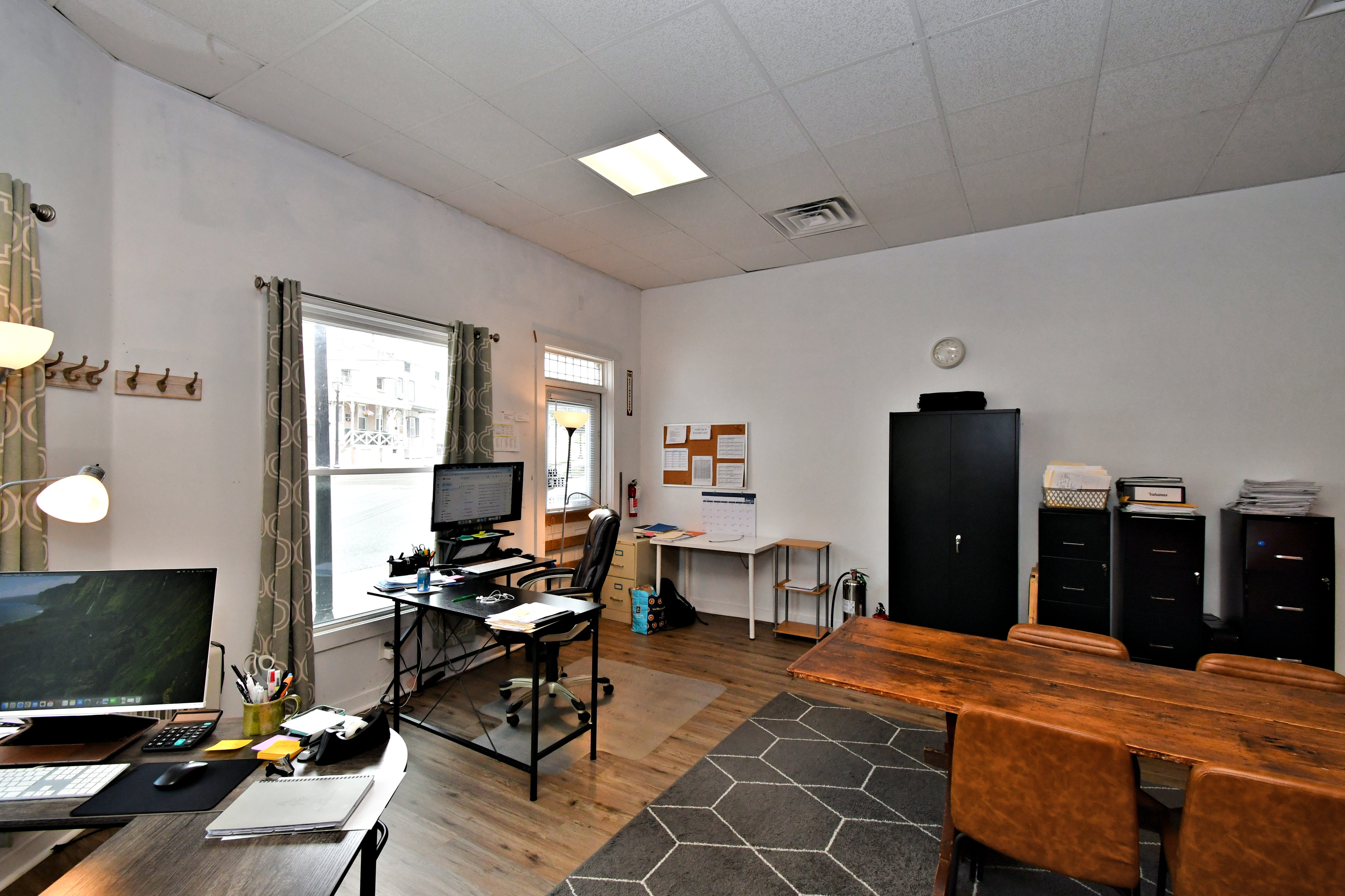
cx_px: 672
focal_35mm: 15
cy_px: 448
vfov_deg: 77.3
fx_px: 560
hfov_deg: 100.4
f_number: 7.1
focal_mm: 10
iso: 1000
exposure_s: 1/250
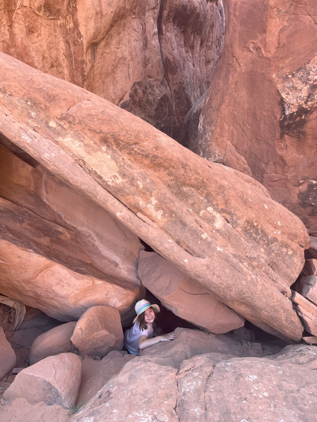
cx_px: 158
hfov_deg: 53.1
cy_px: 211
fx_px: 317
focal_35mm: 26
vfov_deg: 67.3
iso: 32
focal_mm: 5.1
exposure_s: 1/138
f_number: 1.6
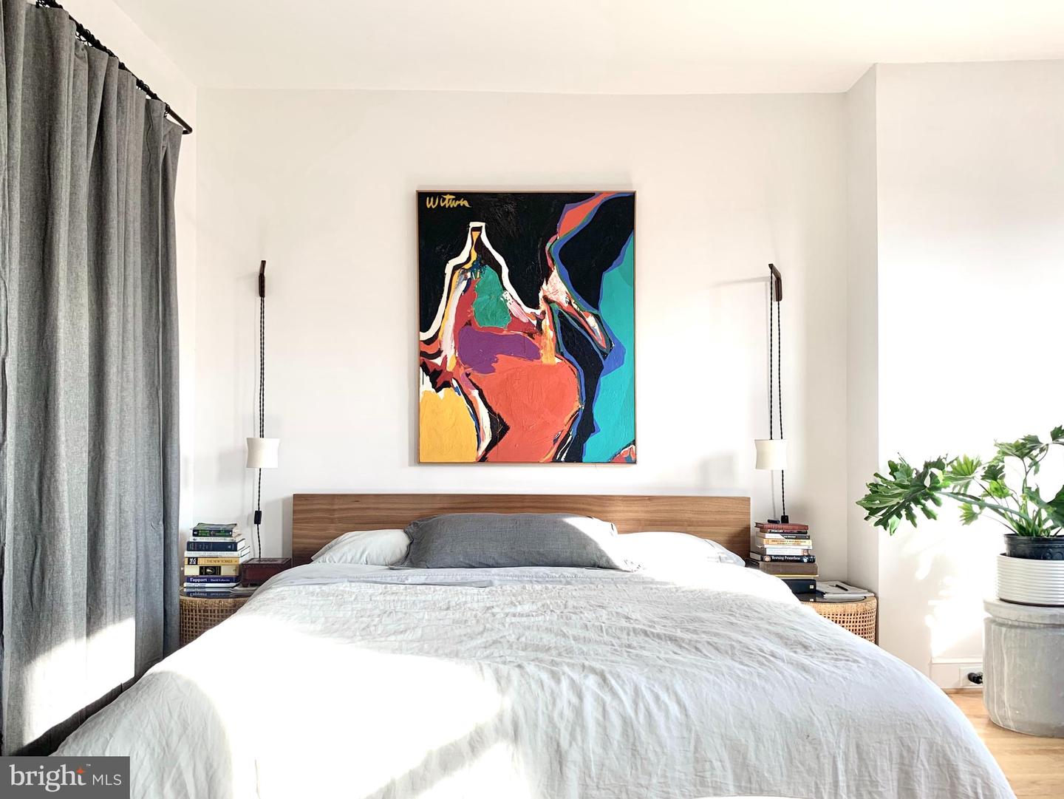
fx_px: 799
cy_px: 400
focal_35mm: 26
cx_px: 532
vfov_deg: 53.1
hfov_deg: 67.3
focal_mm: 4.25
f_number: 1.8
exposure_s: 1/121
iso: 25
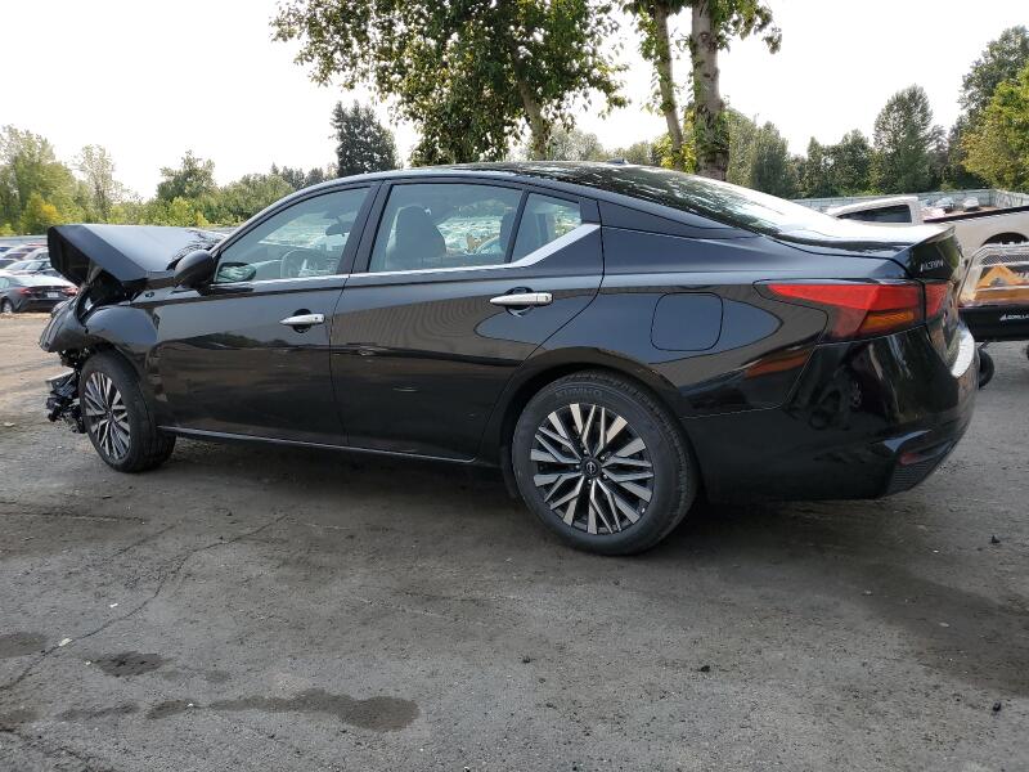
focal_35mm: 26
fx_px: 773
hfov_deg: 67.3
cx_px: 514
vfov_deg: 53.1
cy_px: 386
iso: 50
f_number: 1.5
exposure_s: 1/1667
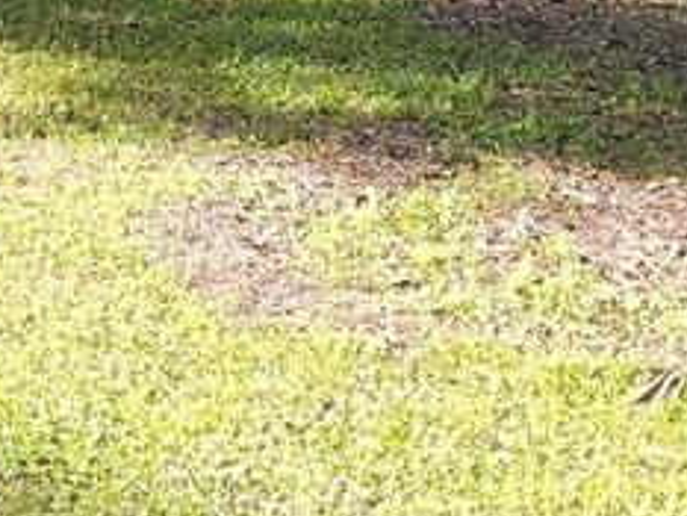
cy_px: -475
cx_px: -327
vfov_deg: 8.9
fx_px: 3137
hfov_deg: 12.0
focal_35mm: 158
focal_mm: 6.4
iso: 40
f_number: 1.8
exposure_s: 1/180
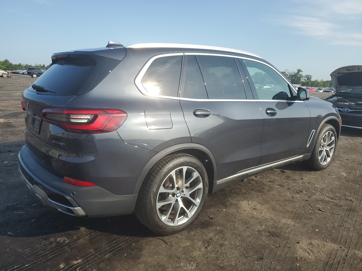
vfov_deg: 53.1
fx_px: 272
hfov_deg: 67.3
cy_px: 136
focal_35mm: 26
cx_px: 181
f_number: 1.5
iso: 50
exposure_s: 1/2500
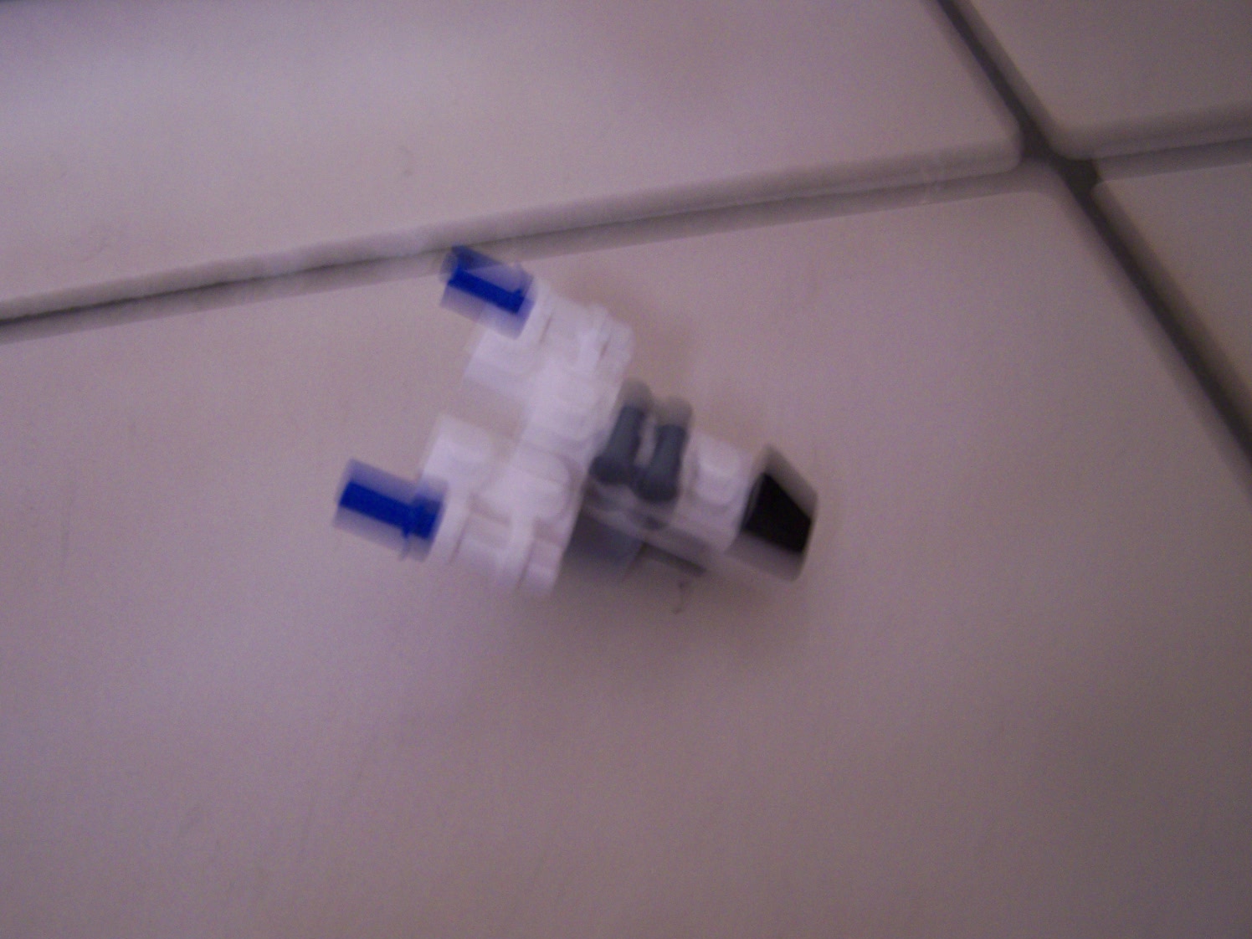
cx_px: 626
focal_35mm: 38
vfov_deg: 37.7
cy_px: 470
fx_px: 1374
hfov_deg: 49.0
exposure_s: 1/8
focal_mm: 6.3
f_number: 2.8
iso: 160
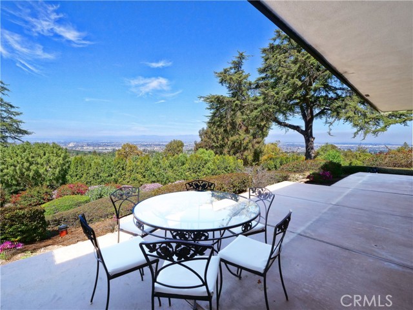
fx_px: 191
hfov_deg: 94.5
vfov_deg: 78.1
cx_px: 206
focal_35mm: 16
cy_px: 155
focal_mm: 8
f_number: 14
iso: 320
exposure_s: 1/50
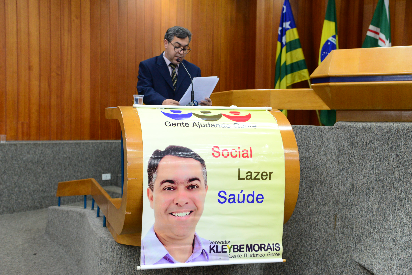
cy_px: 138
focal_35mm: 48
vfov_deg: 28.1
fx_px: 550
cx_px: 206
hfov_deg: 41.1
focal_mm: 48
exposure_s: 1/60
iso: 2500
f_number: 4.5
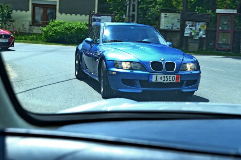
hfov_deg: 42.7
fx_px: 308
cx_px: 120
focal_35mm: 46
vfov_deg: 29.3
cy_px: 80
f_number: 5.6
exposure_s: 1/150
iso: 160
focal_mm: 30.9
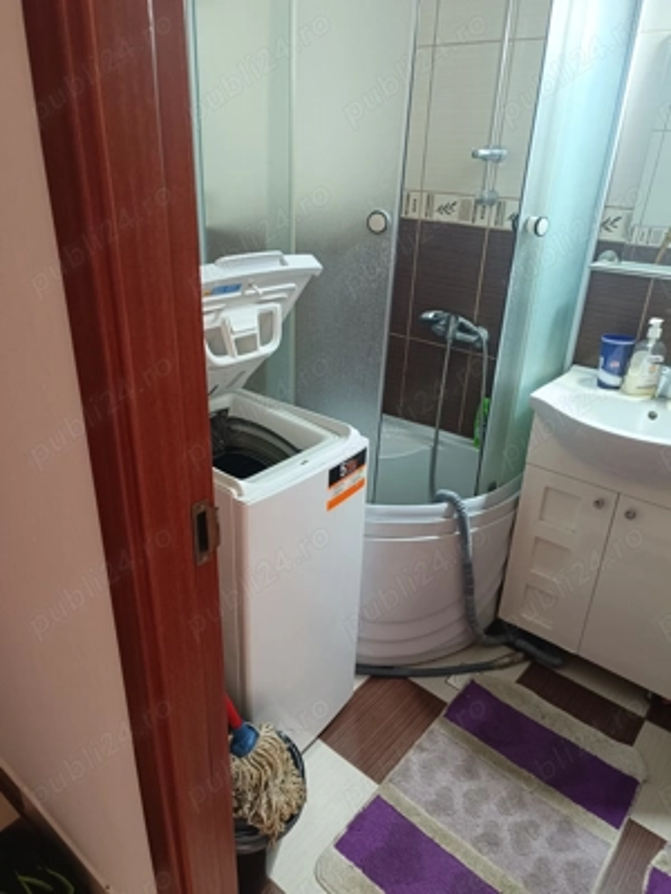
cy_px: 447
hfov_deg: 56.8
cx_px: 336
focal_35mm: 24
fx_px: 620
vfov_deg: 71.6
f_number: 1.88
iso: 632
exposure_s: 1/50.1
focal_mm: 5.59
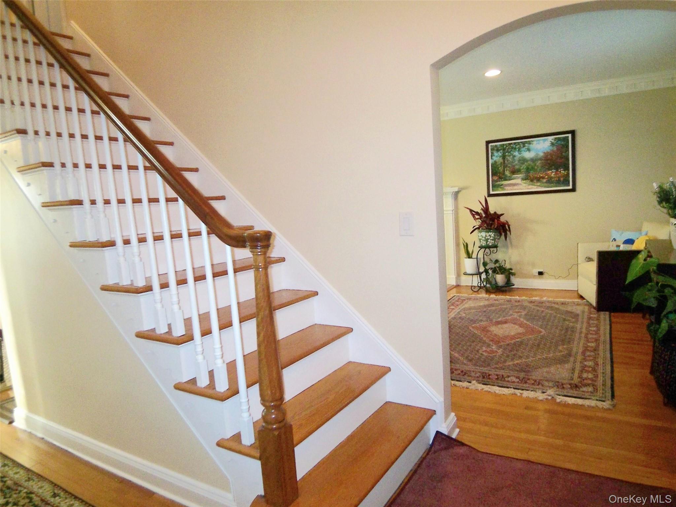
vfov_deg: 58.9
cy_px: 254
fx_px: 449
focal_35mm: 23
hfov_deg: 73.9
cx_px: 338
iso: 200
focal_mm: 3.8
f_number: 2.8
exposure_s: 1/30
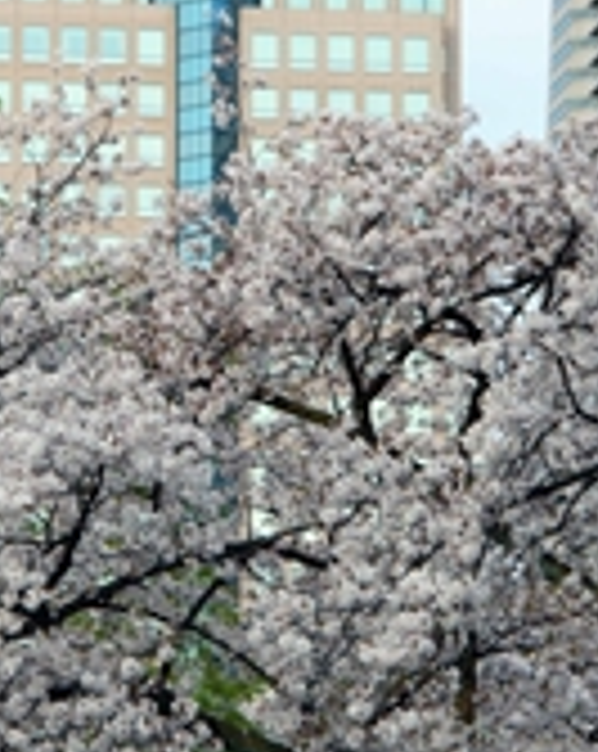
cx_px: 180
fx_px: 4371
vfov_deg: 9.8
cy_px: 441
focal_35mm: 197
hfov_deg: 7.8
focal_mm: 58.3
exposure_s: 1/125
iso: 100
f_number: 7.1
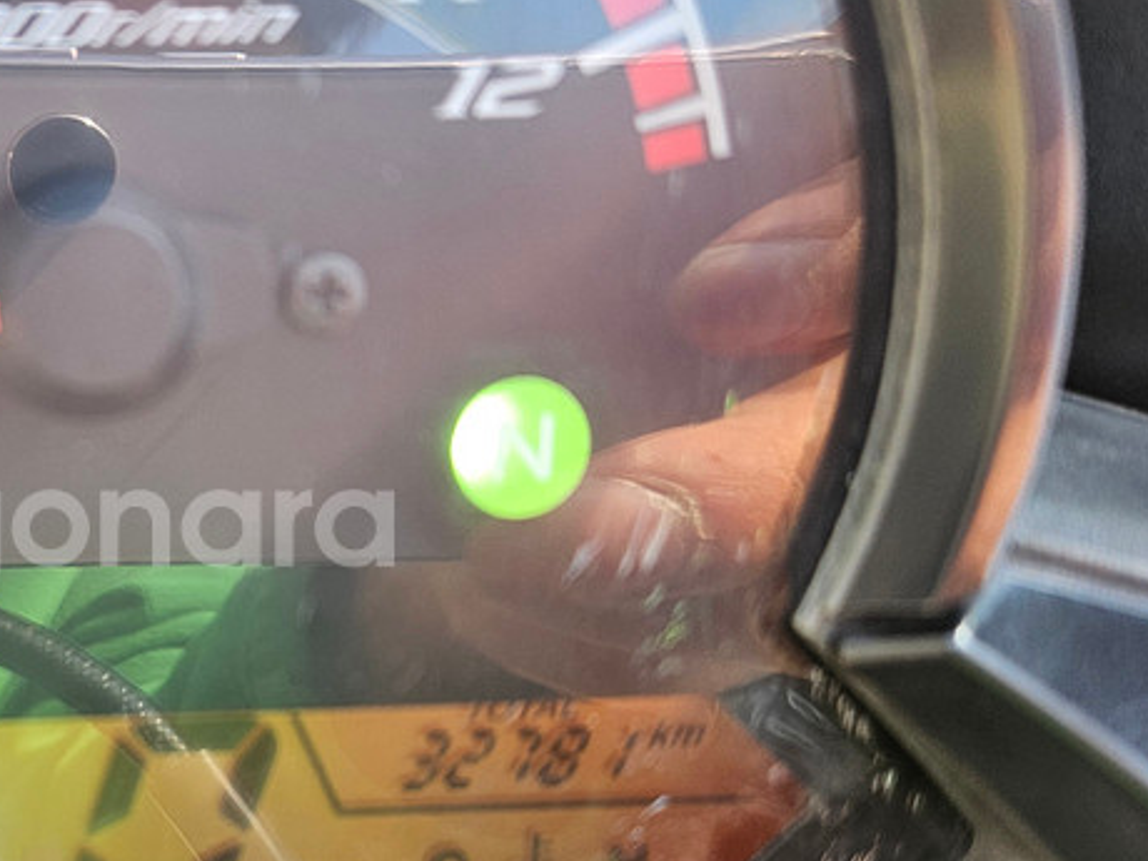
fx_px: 1658
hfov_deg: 34.2
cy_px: 527
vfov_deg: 29.0
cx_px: -47
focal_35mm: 50
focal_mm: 5.4
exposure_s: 1/207
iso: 80
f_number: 1.8
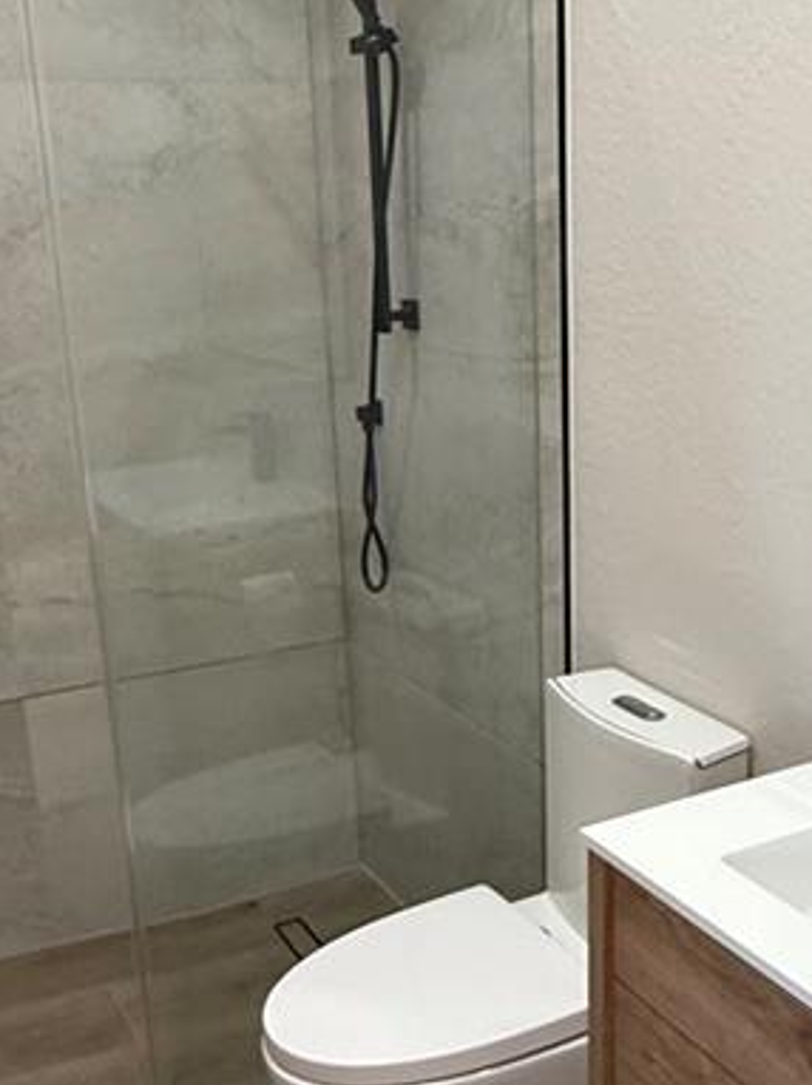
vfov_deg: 42.8
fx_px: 1378
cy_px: 653
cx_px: 500
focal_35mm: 44
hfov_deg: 32.7
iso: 250
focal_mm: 2.22
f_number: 2.2
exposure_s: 1/99
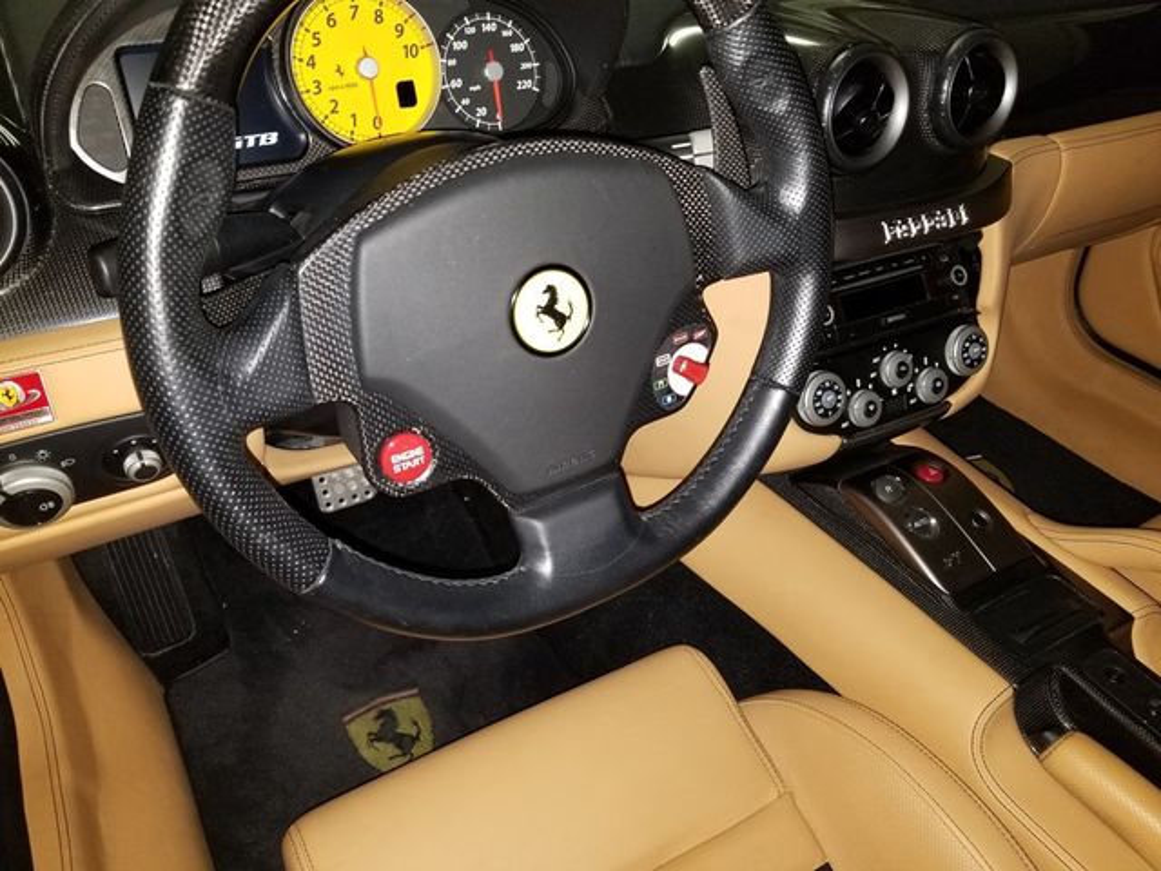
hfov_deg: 67.3
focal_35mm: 26
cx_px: 580
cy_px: 436
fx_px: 872
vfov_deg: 53.1
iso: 125
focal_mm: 4.3
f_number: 1.7
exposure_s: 1/18
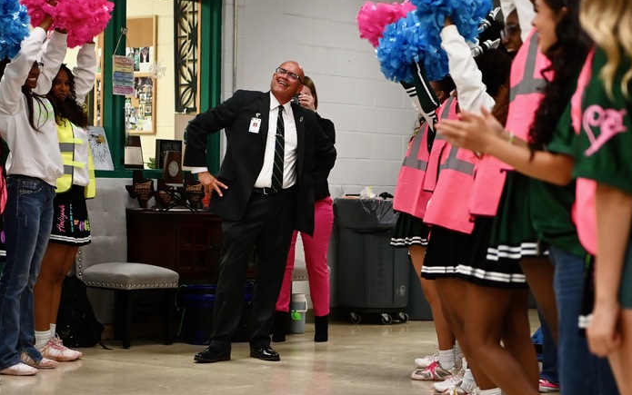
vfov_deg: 12.5
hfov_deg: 19.8
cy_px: 255
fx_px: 1809
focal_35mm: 105
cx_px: 334
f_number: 2.8
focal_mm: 70
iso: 1600
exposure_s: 1/160
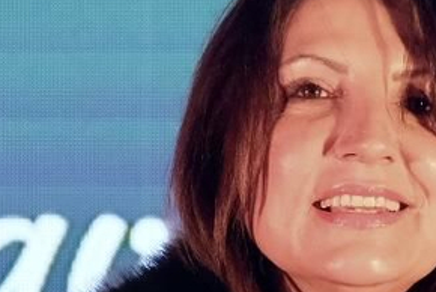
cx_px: 257
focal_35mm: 661
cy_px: 478
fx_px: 8013
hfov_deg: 3.1
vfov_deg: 2.1
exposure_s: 1/250
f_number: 4
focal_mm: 80
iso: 1600
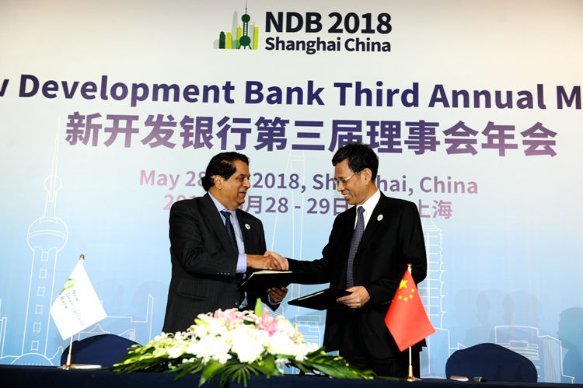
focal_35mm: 48
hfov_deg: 41.1
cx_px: 292
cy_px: 194
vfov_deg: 28.0
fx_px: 777
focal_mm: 48
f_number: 4
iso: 1000
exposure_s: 1/250
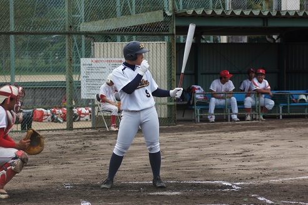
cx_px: 154
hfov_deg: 11.4
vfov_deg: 7.6
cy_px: 102
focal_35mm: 180
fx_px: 1538
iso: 100
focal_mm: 120
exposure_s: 1/200
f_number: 5.6
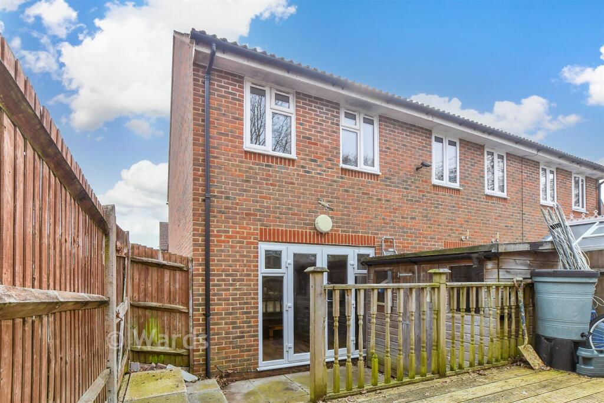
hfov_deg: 100.4
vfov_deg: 77.3
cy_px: 202
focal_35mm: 15
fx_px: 252
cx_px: 302
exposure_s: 1/200
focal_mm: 10
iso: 160
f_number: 8
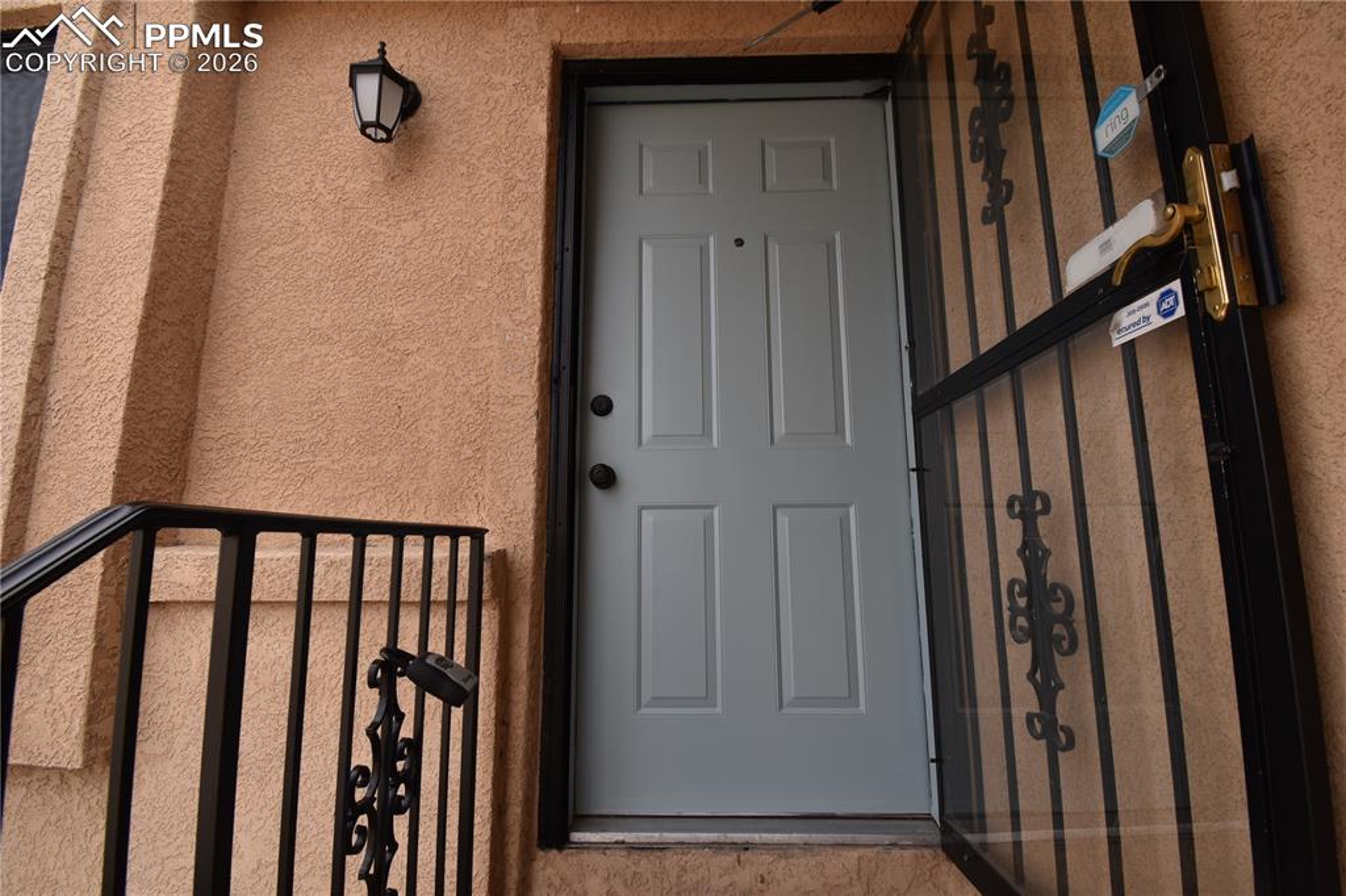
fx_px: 561
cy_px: 448
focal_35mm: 15
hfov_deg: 100.4
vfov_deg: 77.3
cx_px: 673
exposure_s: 1/160
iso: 100
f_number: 6.3
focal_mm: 10
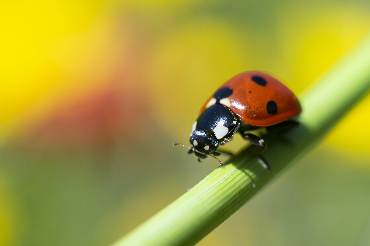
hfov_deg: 27.0
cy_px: 123
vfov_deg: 18.2
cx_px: 185
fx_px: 771
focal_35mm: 75
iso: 200
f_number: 5.6
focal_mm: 50
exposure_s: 1/250
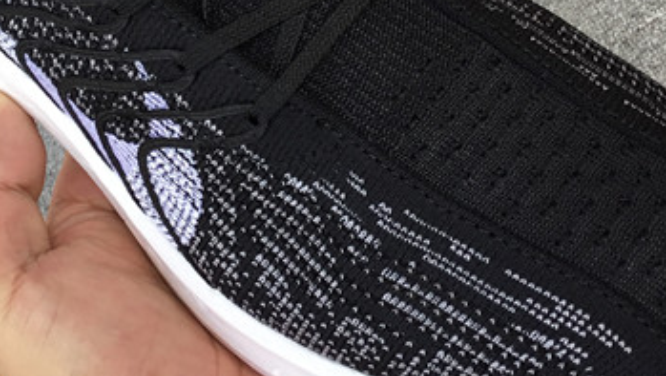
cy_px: -51
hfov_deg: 24.4
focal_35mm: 87
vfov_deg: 13.6
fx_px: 1538
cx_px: 275
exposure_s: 1/100
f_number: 2.4
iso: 25
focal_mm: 3.3
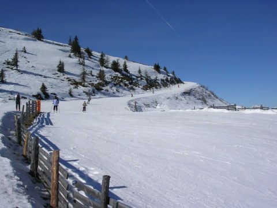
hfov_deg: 49.0
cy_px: 104
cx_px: 138
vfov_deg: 37.7
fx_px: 304
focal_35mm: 38
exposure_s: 1/824
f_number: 5.6
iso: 50
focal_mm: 5.8
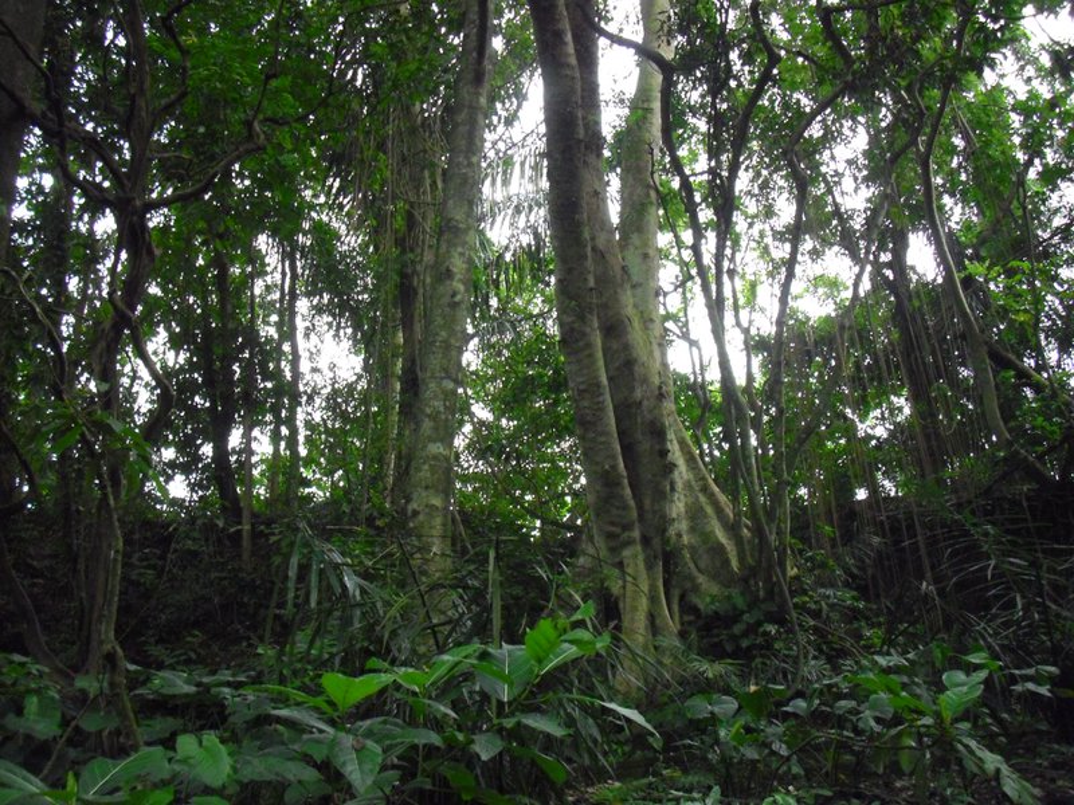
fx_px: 1179
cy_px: 402
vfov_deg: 37.7
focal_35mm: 38
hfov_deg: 49.0
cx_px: 537
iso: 400
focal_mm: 6.2
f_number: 2.8
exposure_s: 1/60
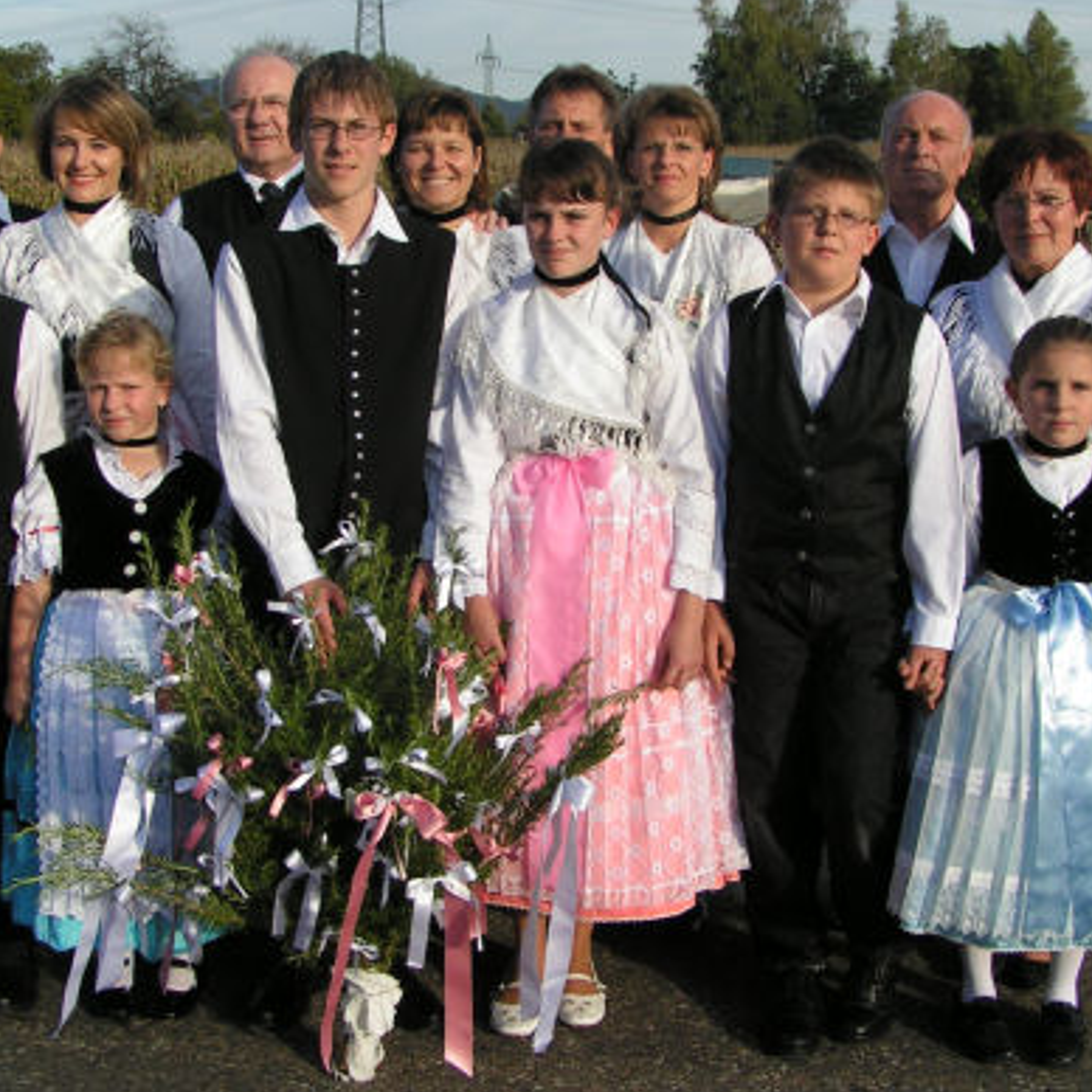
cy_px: 487
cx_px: 501
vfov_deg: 32.8
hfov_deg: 32.8
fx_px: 1856
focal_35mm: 52
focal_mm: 5.8
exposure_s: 1/250
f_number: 5.6
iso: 50
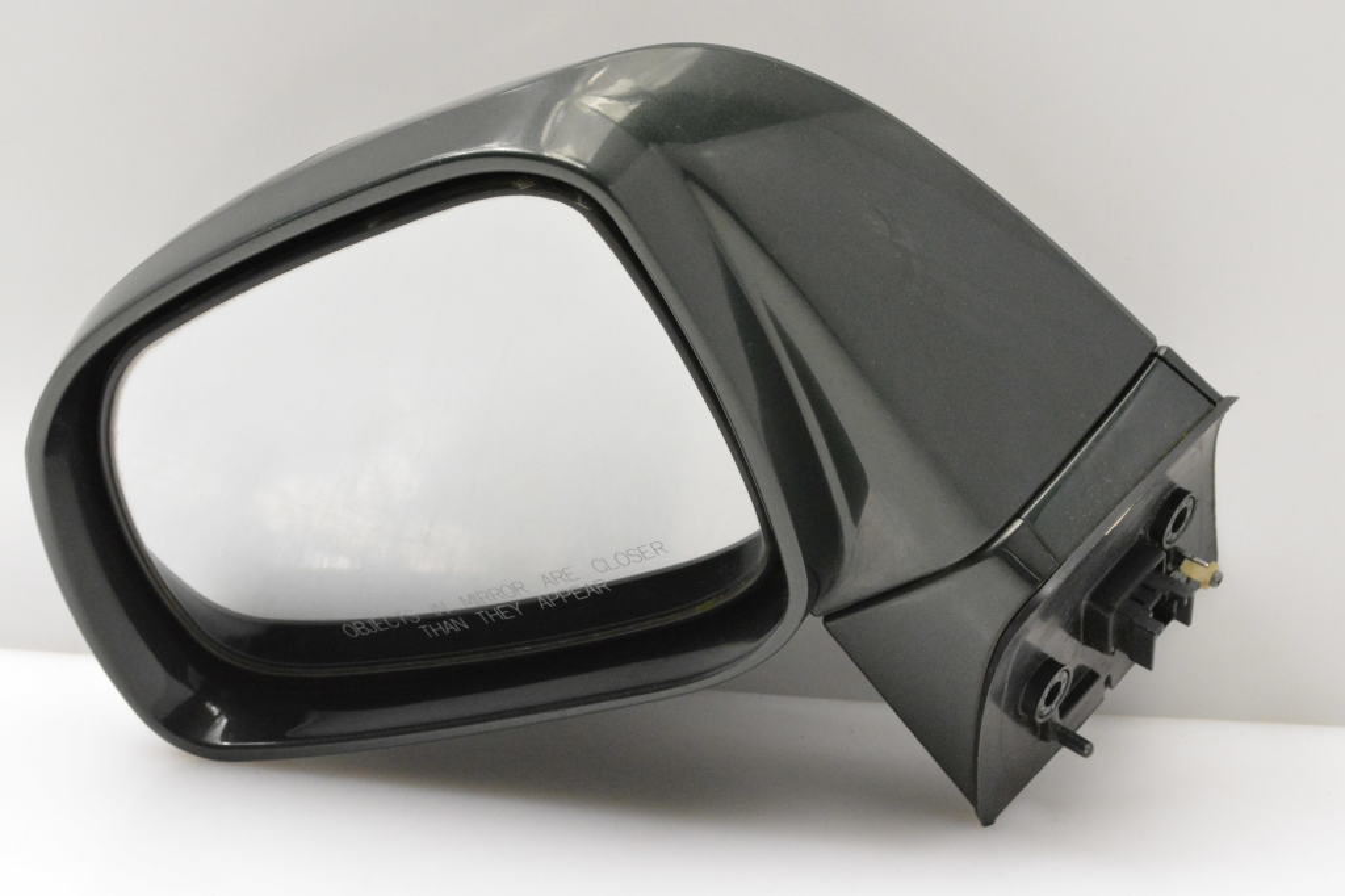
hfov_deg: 28.1
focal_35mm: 72
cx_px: 672
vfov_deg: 18.9
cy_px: 448
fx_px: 2689
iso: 6400
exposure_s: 1/400
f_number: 10
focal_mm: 48
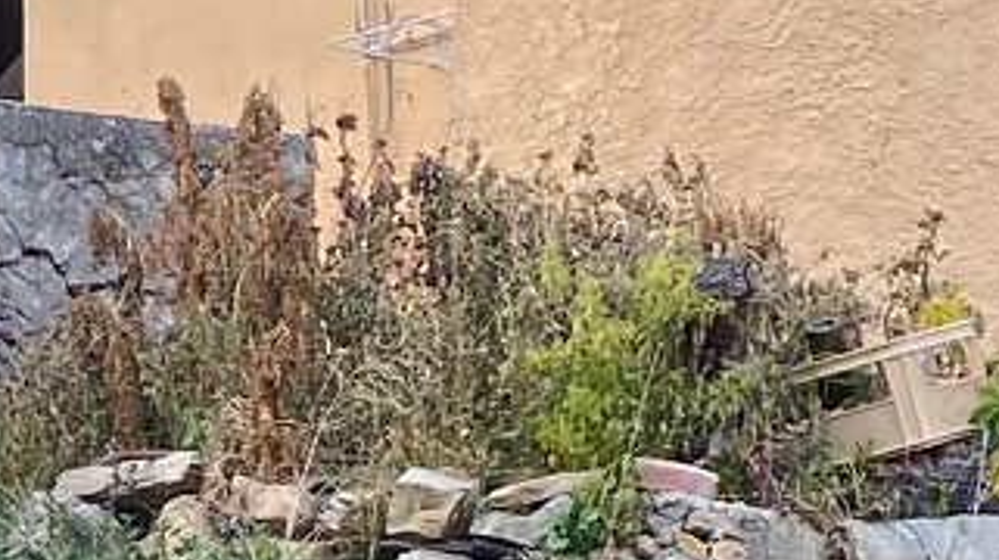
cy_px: 1076
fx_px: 4712
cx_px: -1372
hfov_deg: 10.5
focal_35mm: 178
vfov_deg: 6.6
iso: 32
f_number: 1.8
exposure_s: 1/387
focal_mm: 4.25
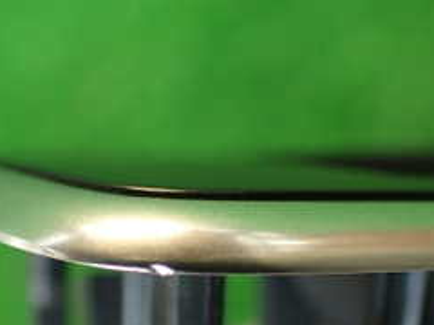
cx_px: 163
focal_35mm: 80
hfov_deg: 24.3
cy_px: 260
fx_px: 1003
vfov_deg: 18.3
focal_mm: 5.79
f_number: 2.4
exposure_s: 1/40
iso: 200
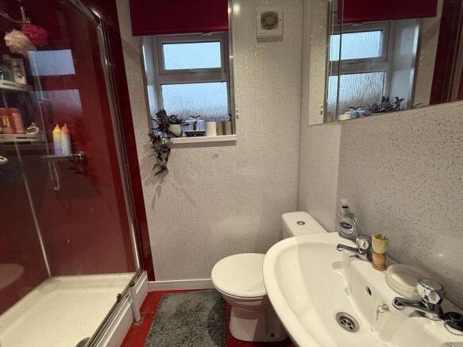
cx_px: 232
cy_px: 174
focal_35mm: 14
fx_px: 187
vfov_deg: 85.7
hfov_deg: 102.1
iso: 200
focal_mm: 2.22
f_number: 2.2
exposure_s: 1/50
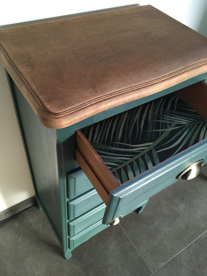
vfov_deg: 61.7
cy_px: 138
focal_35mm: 29
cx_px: 104
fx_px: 231
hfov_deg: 48.2
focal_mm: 4.15
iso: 200
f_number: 2.2
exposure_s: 1/17
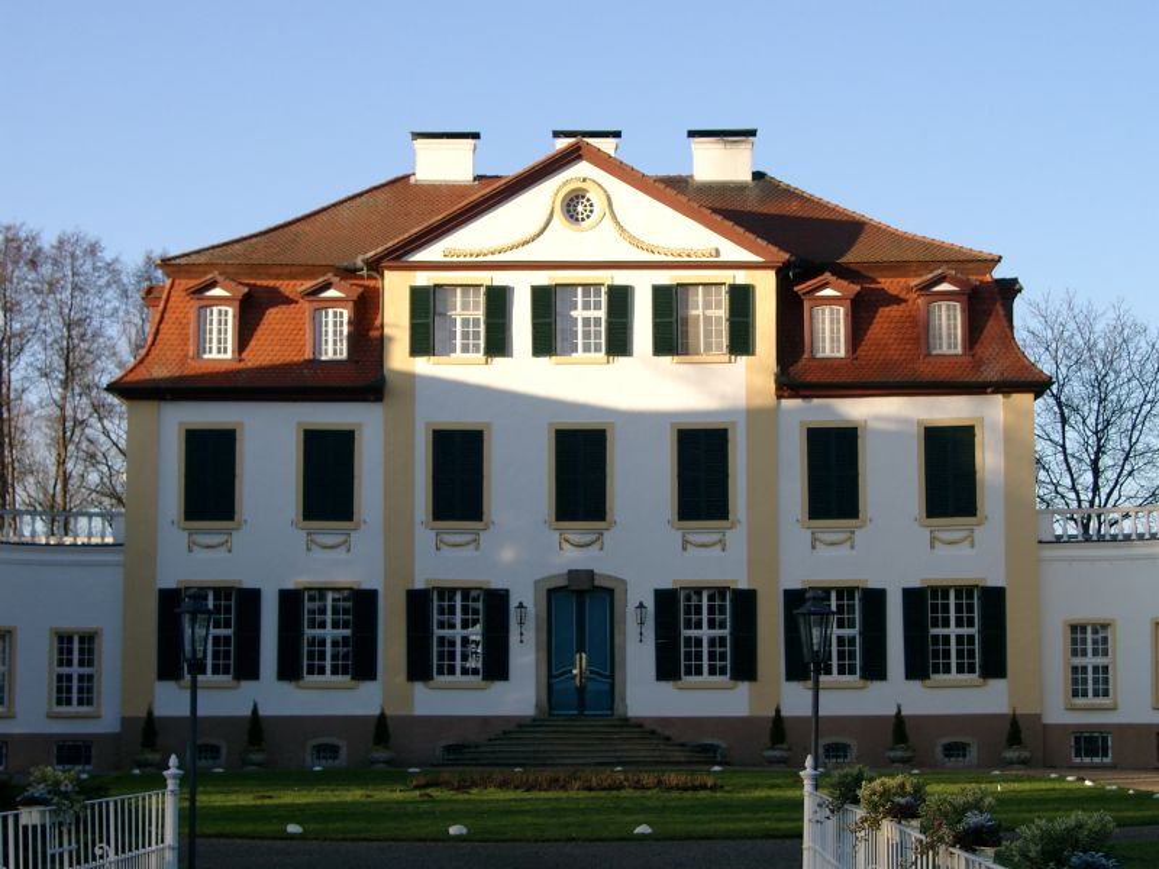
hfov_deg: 25.0
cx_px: 580
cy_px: 434
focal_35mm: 78
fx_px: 2612
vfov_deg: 18.9
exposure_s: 1/480
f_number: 2.8
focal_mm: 16.05
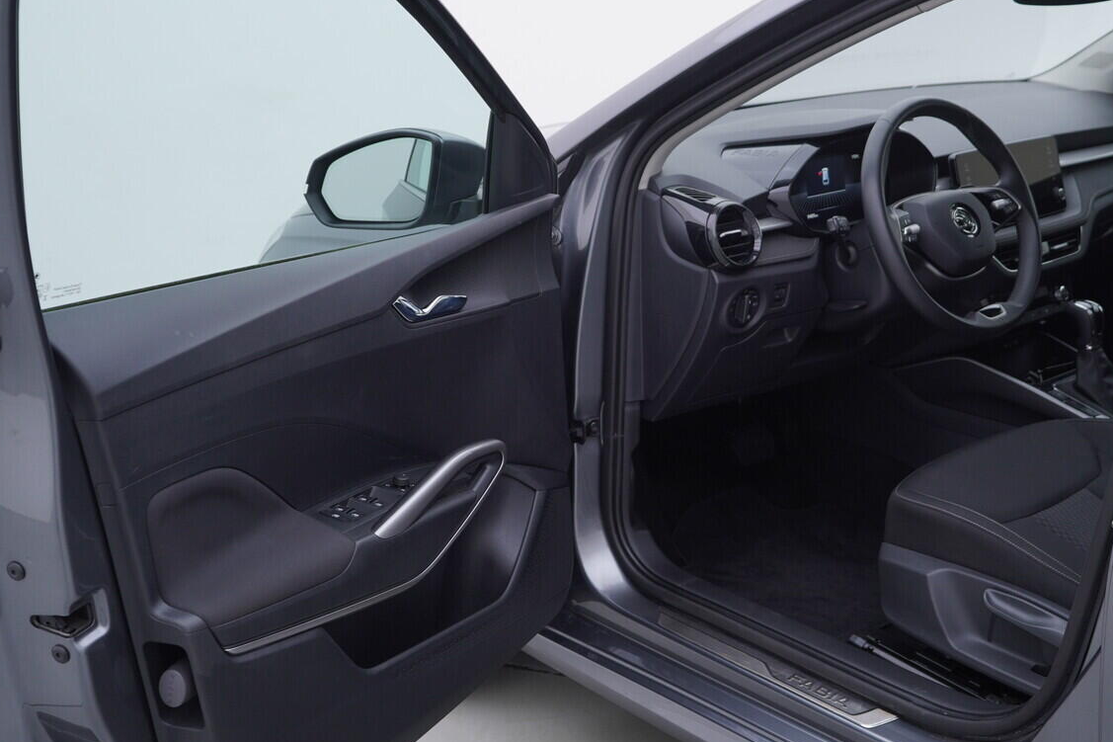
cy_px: 321
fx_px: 1422
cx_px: 664
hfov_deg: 42.6
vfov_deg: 29.2
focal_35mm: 46
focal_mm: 24
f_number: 4
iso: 125
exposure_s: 1/60
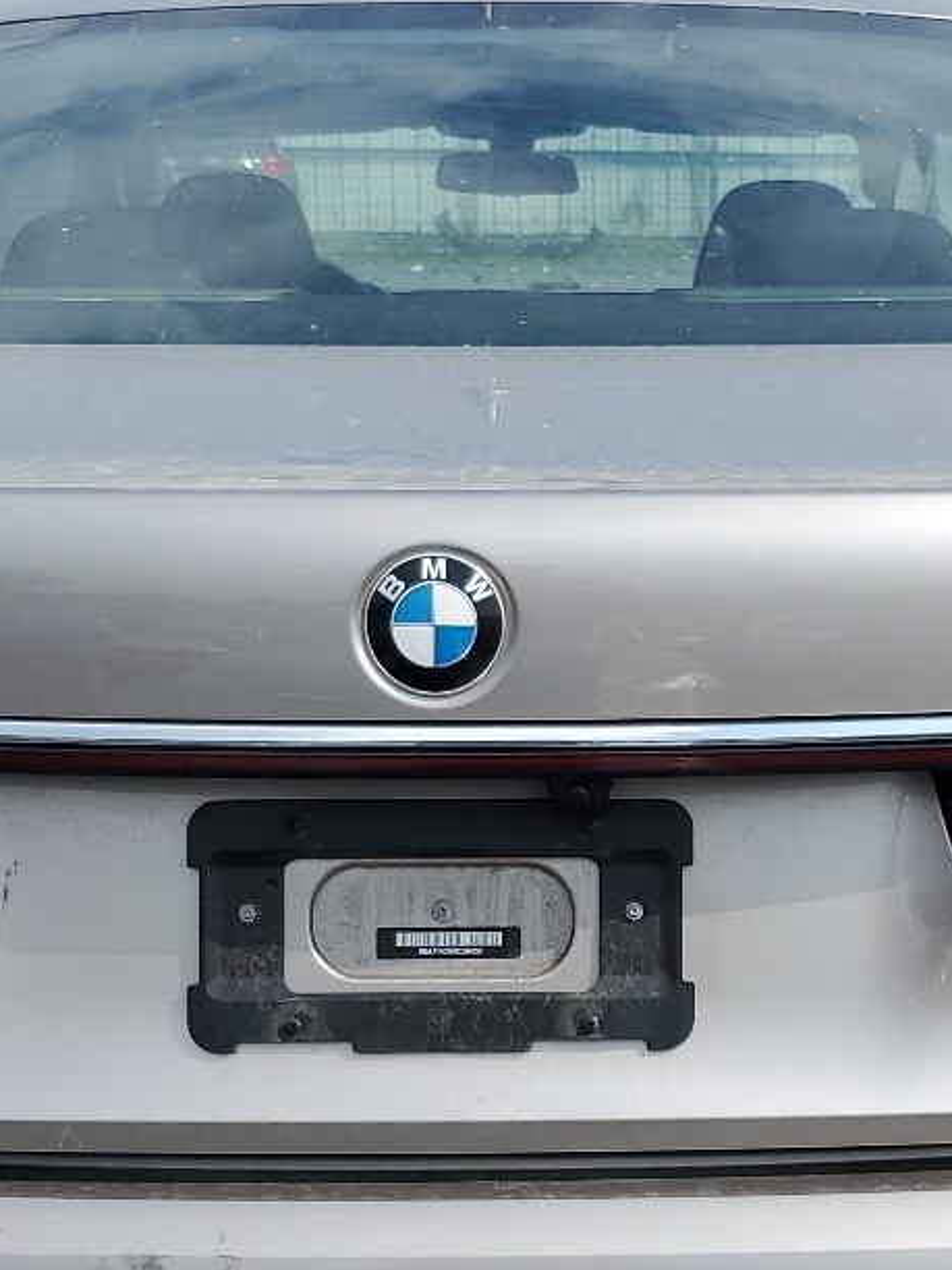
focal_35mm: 68
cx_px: 593
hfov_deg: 21.6
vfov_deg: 28.2
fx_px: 2493
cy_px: 926
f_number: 1.5
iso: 50
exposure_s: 1/5000
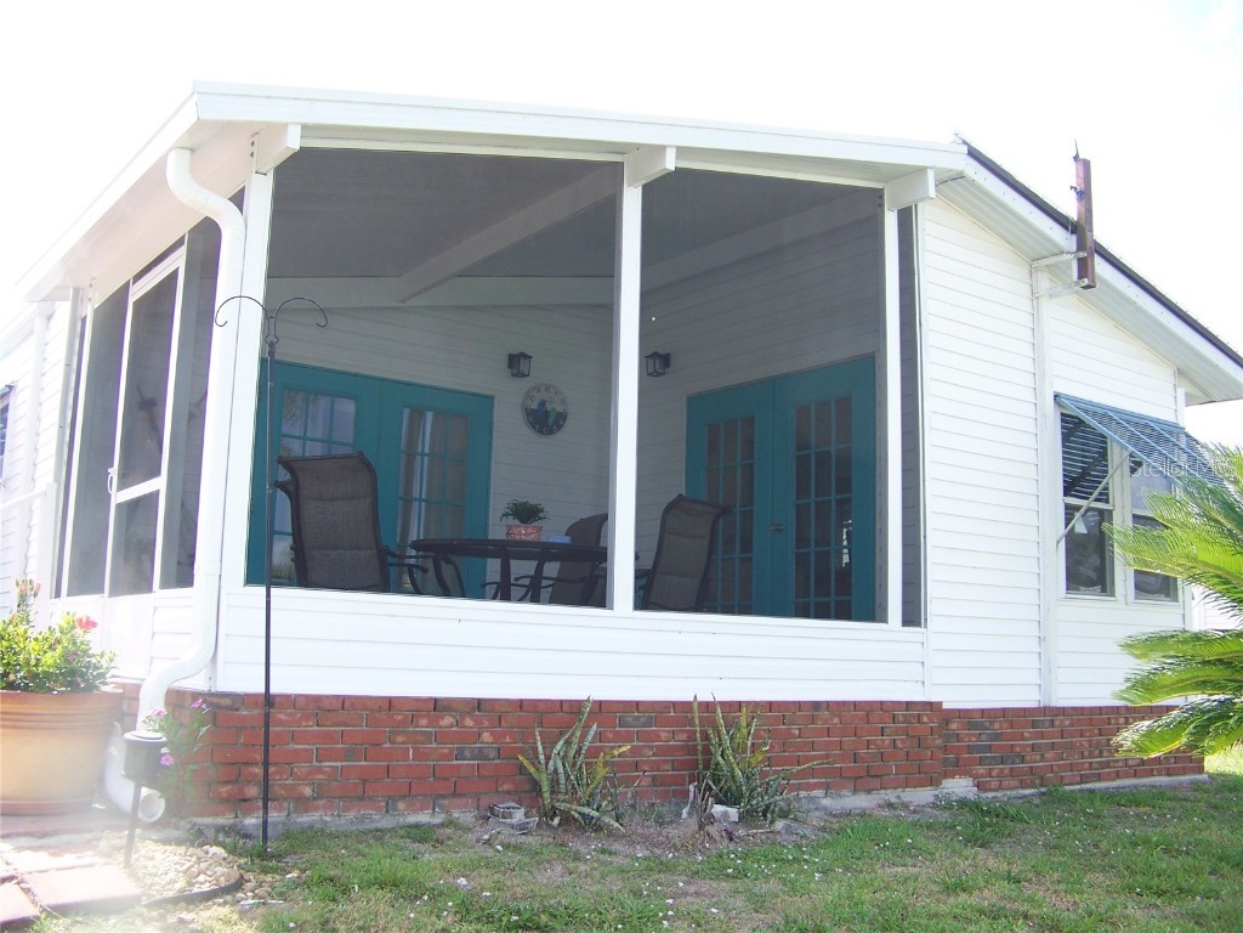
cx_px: 622
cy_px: 466
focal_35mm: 36
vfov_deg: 39.7
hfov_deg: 51.4
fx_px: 1293
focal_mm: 5.85
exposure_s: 1/200
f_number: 2.8
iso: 64
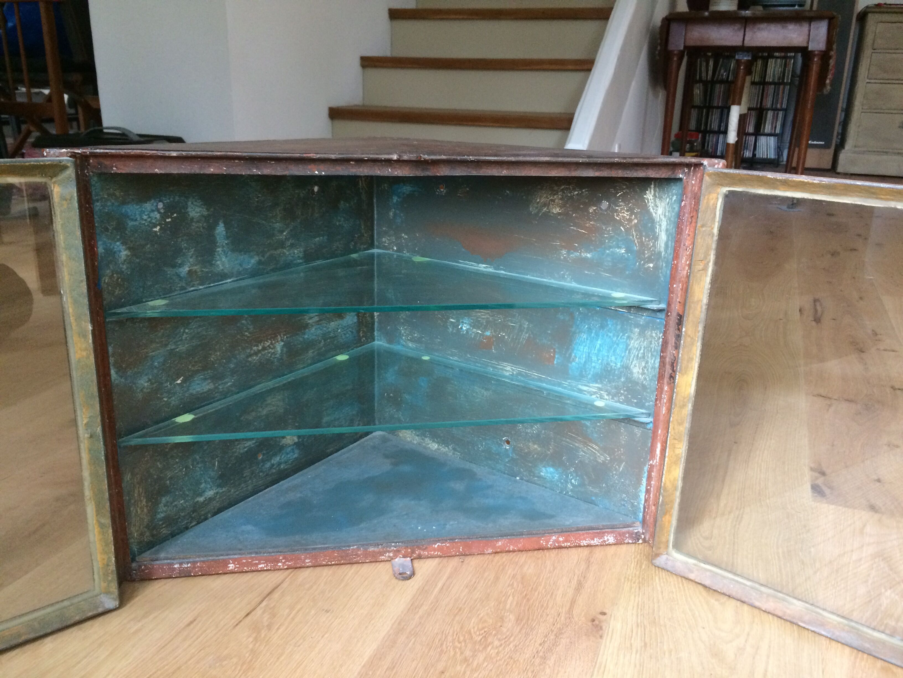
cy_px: 339
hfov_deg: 61.7
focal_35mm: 29
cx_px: 452
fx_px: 756
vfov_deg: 48.2
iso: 320
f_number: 2.2
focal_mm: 4.15
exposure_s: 1/33
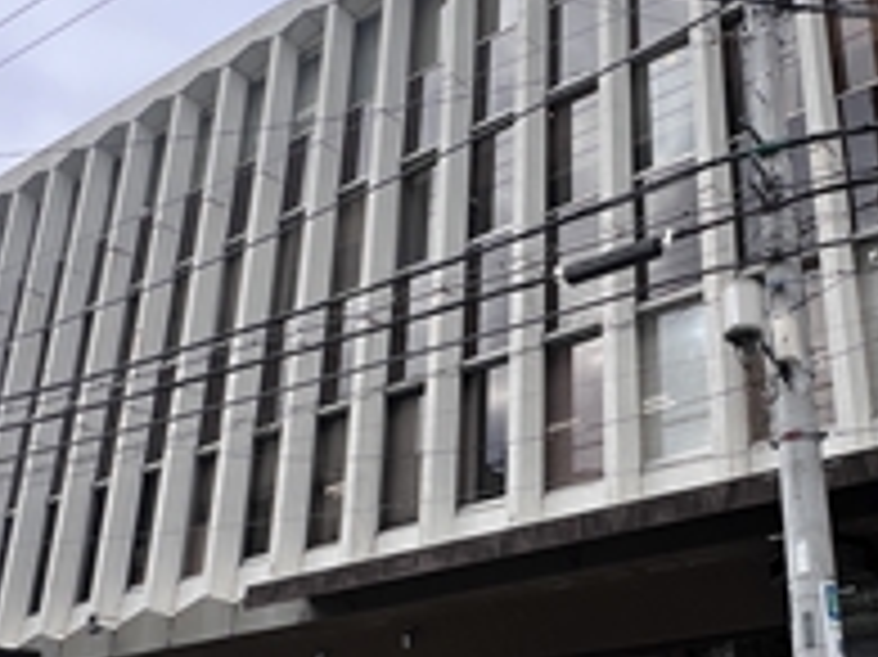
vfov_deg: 35.6
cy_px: 436
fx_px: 1014
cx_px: 612
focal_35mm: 40
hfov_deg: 45.8
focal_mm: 1.57
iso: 32
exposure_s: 1/314
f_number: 1.8
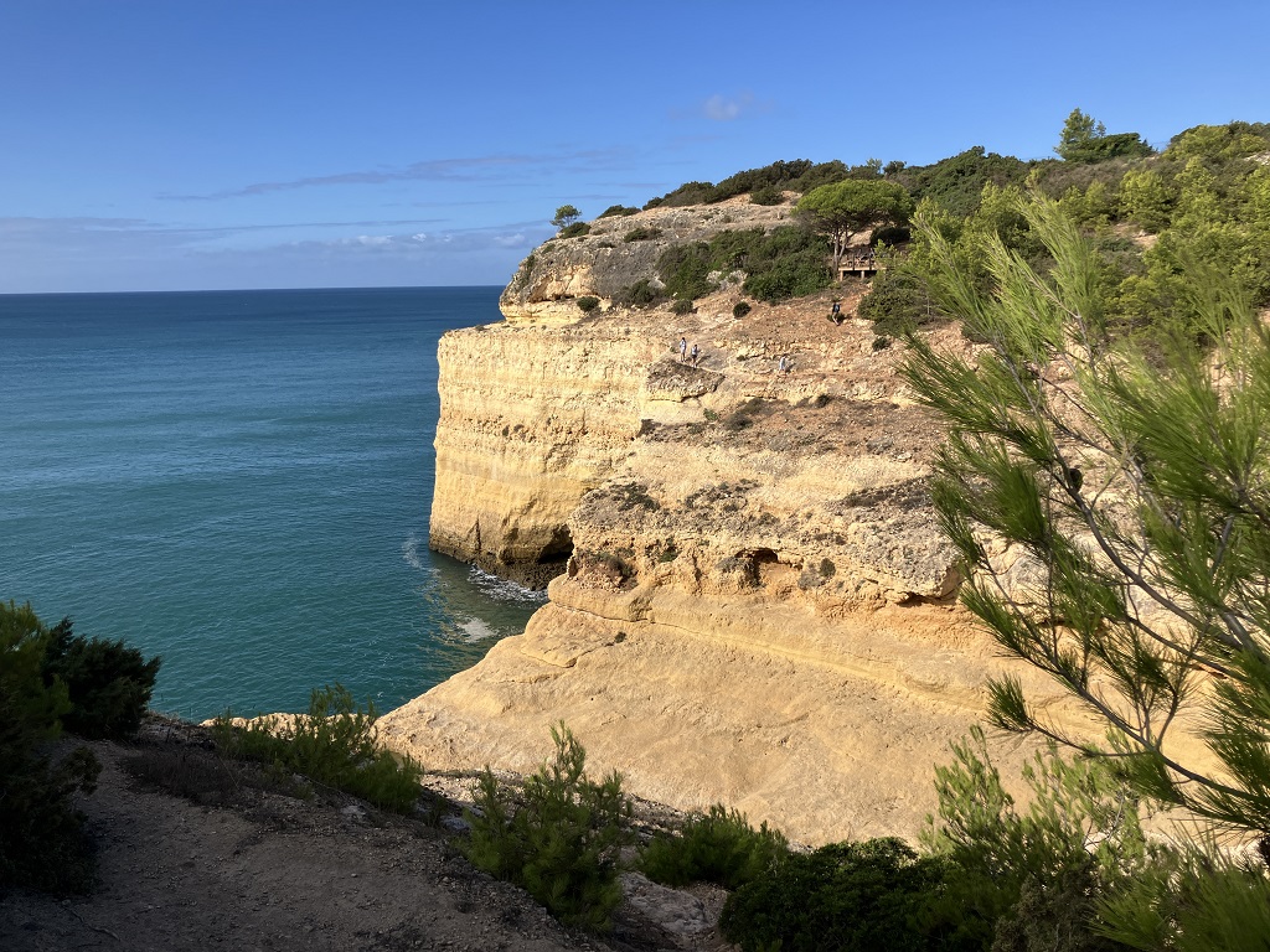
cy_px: 476
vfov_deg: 49.7
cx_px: 635
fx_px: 1027
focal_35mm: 28
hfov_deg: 63.4
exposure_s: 1/2558
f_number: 1.8
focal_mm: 3.99
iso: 32
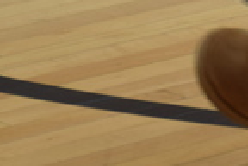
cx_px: 565
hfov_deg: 3.8
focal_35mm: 532
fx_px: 3665
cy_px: -366
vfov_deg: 2.5
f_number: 4.8
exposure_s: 1/80
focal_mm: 50
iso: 400
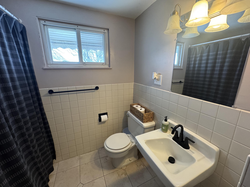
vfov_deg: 85.7
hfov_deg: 102.1
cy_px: 94
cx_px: 125
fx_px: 101
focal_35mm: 14
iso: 320
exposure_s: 1/120
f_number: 2.2
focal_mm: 2.22
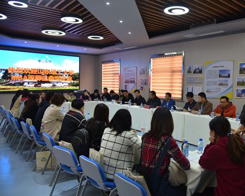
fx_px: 203
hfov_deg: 61.8
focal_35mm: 28
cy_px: 99
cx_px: 145
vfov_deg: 51.5
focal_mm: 24
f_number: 4
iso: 560
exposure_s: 1/60
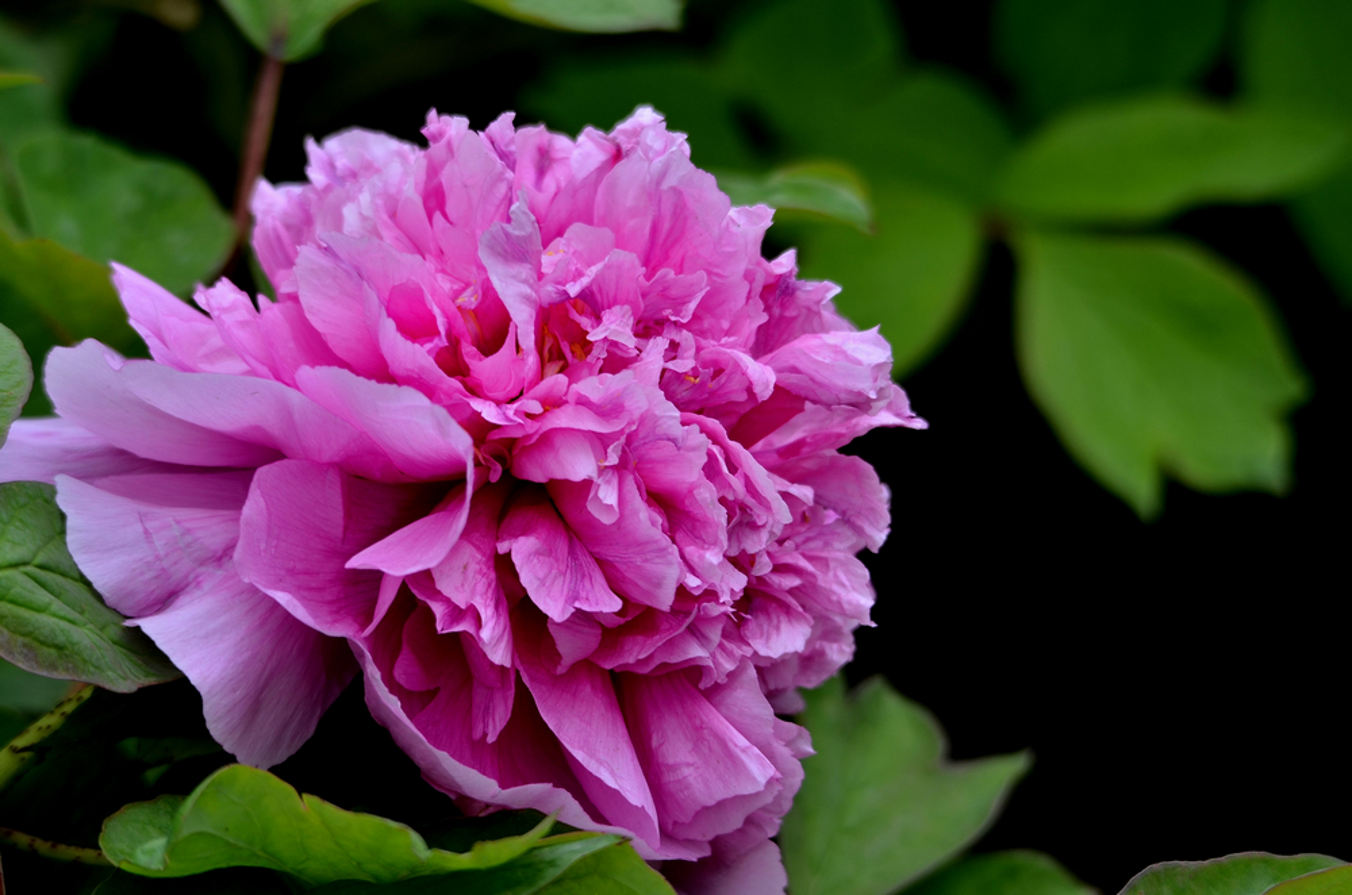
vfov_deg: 2.6
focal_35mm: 525
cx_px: 676
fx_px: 19673
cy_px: 448
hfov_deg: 3.9
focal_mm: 350
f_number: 8
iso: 100
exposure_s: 1/320
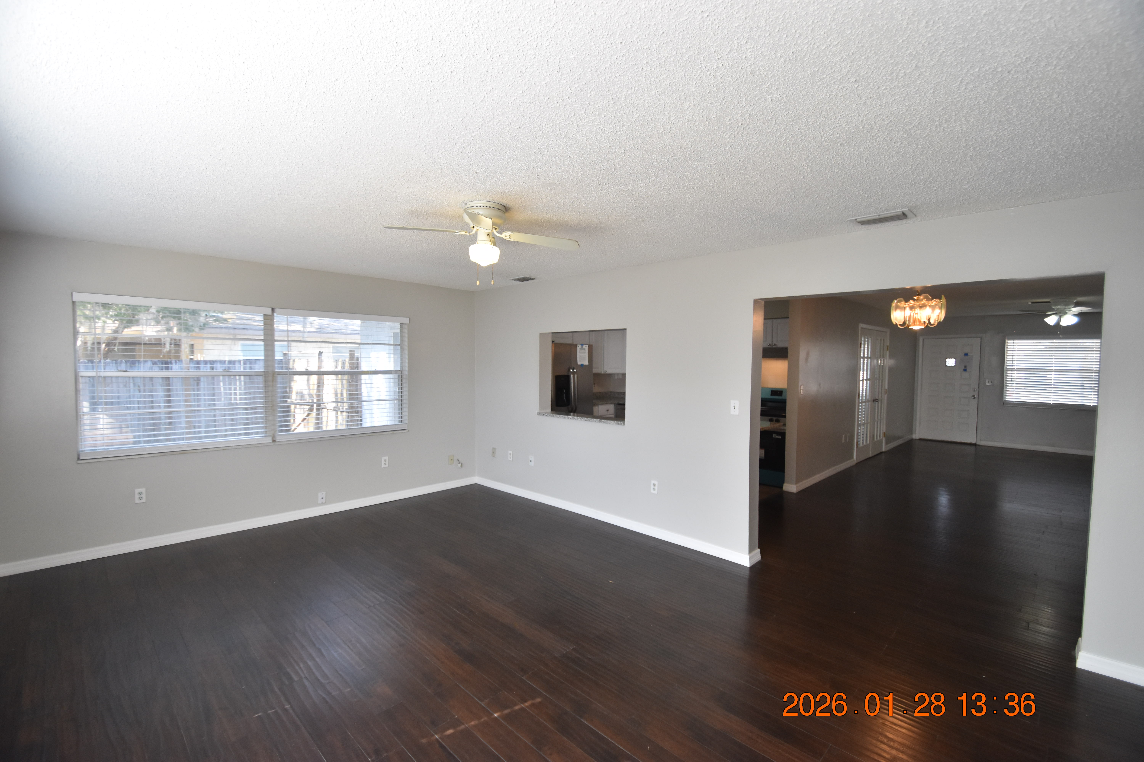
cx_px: 572
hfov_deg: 100.4
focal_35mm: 15
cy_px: 381
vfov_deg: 77.3
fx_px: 477
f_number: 3.5
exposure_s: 1/350
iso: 800
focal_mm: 10
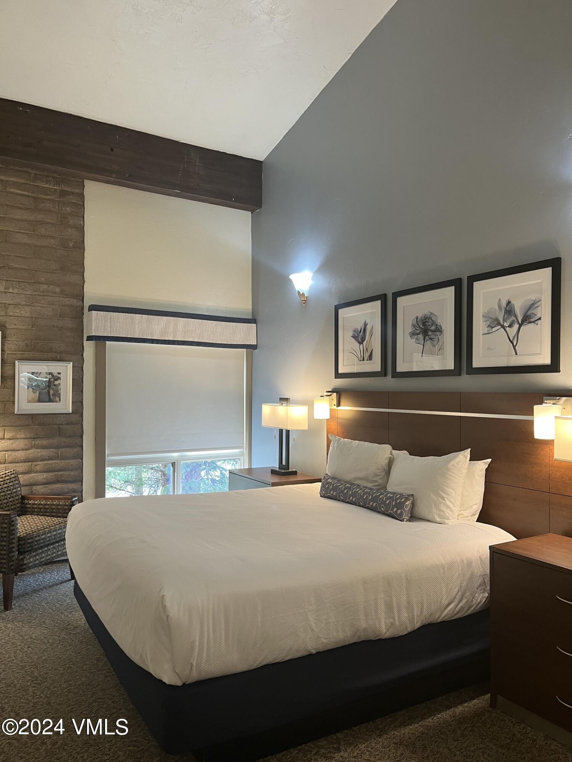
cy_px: 381
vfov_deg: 67.3
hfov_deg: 53.1
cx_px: 286
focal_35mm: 26
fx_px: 573
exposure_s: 1/60
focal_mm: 5.1
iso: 80
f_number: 1.6
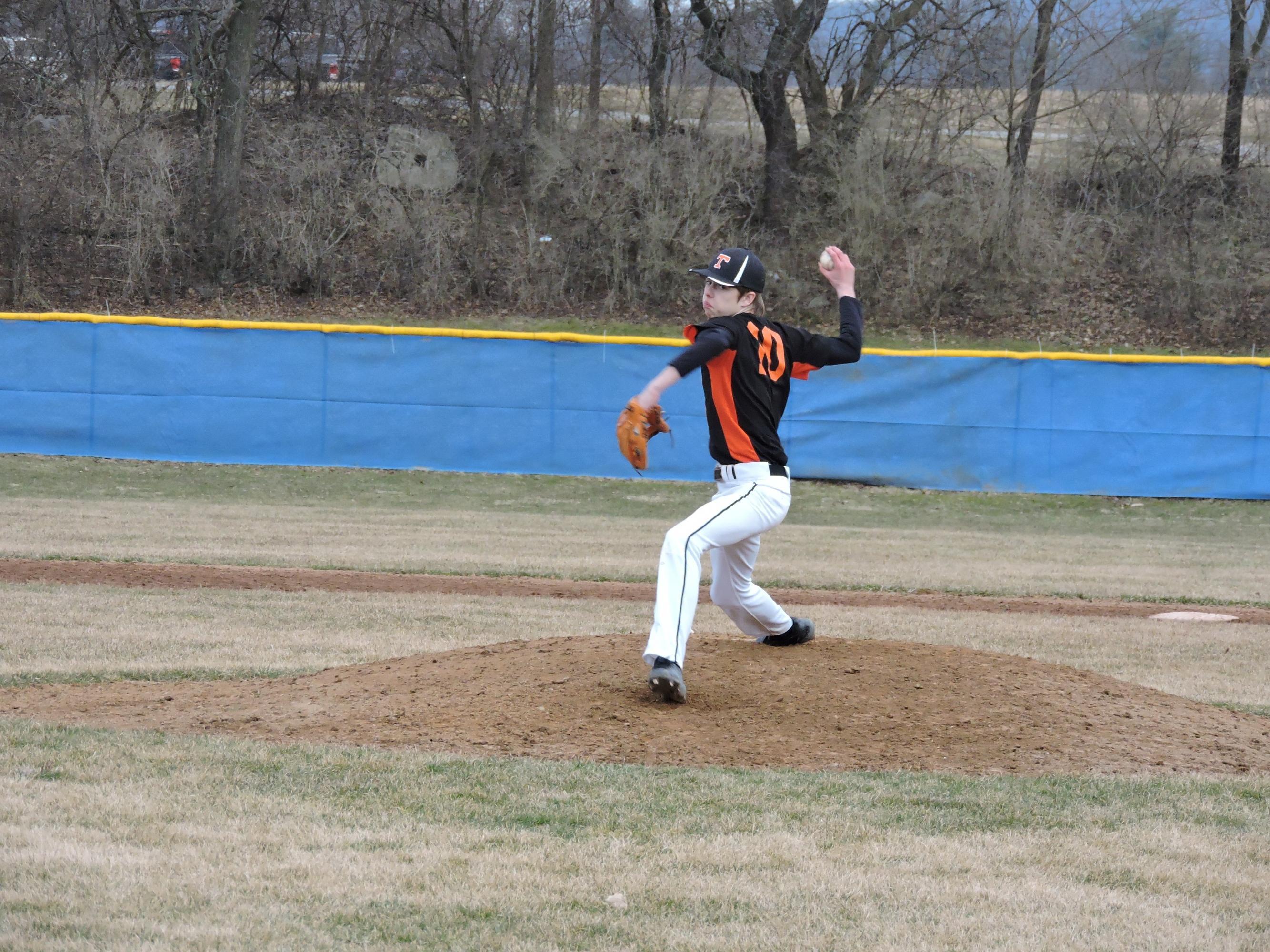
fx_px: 9172
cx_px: 635
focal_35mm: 250
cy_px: 476
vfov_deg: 5.9
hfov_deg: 7.9
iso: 640
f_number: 4.7
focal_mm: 44.6
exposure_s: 1/250
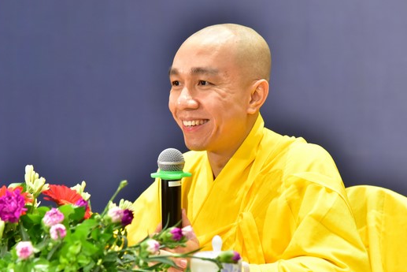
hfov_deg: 13.6
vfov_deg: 9.1
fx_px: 1708
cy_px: 132
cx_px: 184
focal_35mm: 151
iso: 3200
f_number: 5
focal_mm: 120
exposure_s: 1/100
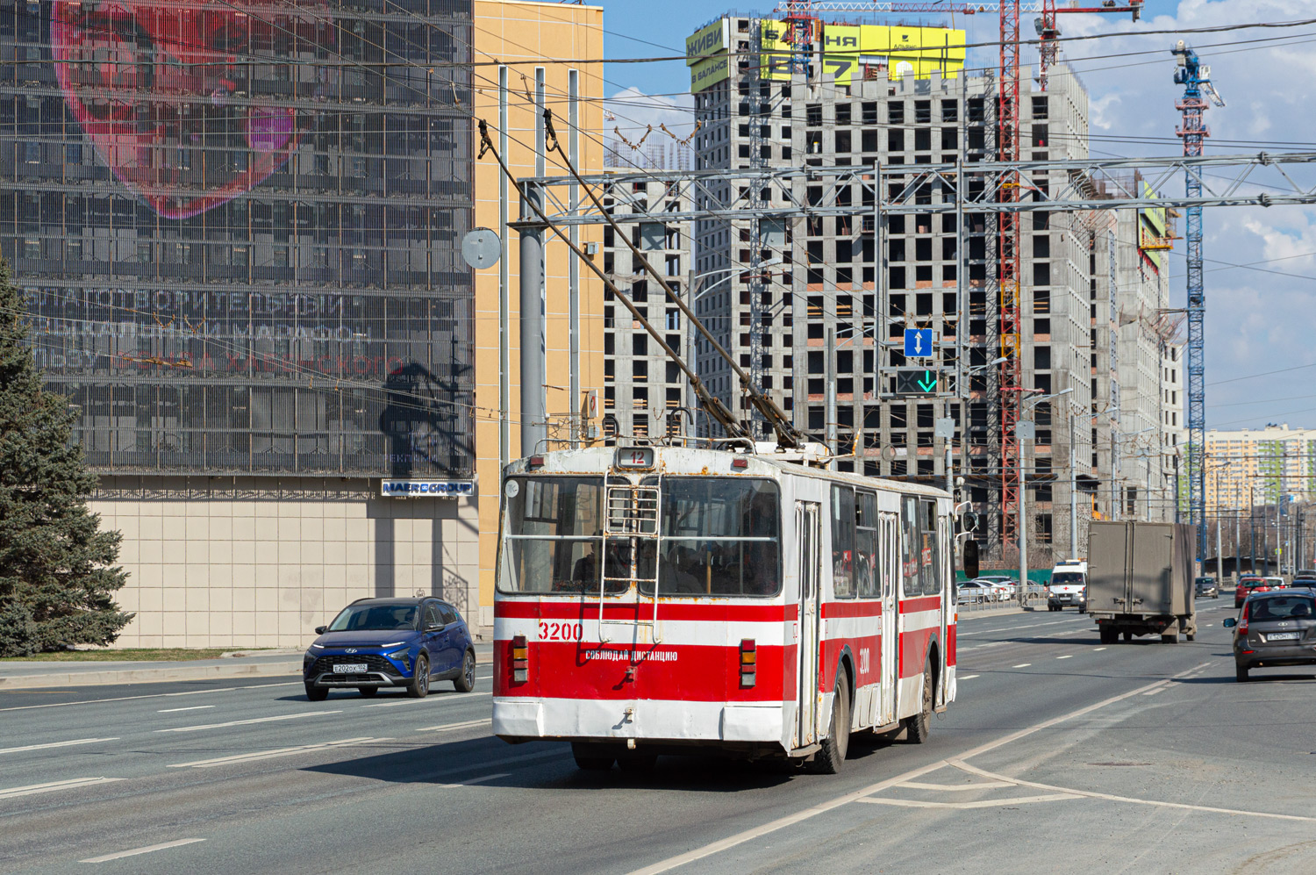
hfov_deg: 27.0
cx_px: 658
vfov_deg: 18.1
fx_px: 2739
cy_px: 438
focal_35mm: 75
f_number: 7.1
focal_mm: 50
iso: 100
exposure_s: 1/1000
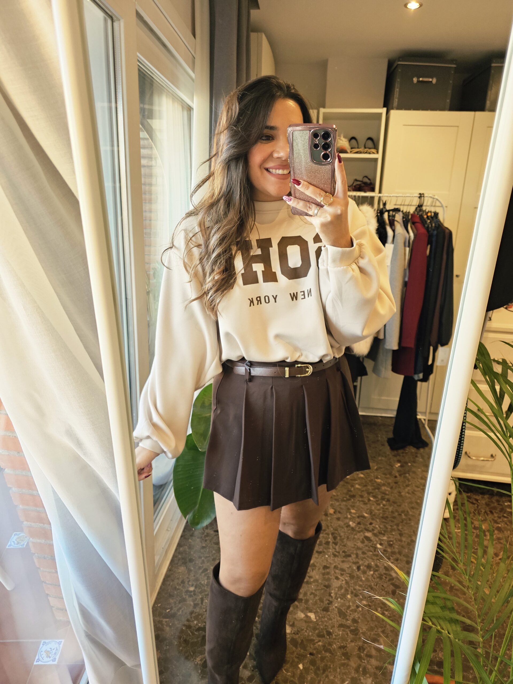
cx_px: 256
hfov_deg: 58.9
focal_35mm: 23
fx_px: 454
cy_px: 342
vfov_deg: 73.9
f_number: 1.7
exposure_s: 1/142
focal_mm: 6.3
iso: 320
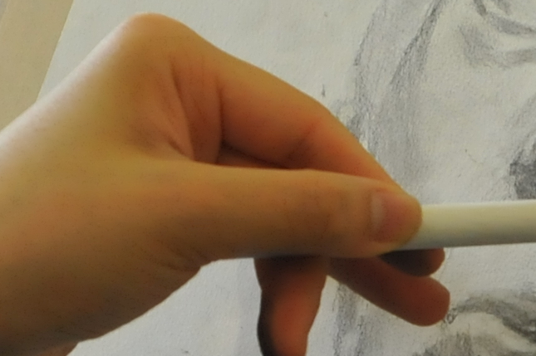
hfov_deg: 5.0
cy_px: 151
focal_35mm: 409
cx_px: 371
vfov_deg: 3.4
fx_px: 6085
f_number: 4.5
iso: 2000
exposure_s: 1/160
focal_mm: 62
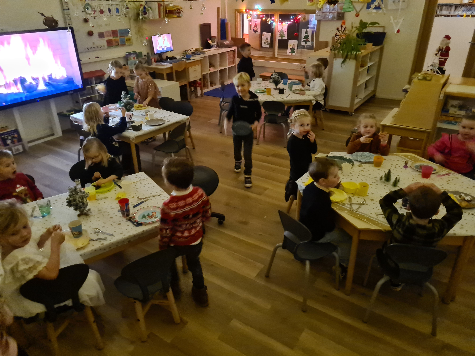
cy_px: 178
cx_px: 238
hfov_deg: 67.3
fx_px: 357
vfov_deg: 53.1
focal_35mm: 26
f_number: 1.8
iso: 1250
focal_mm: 5.4
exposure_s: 1/17
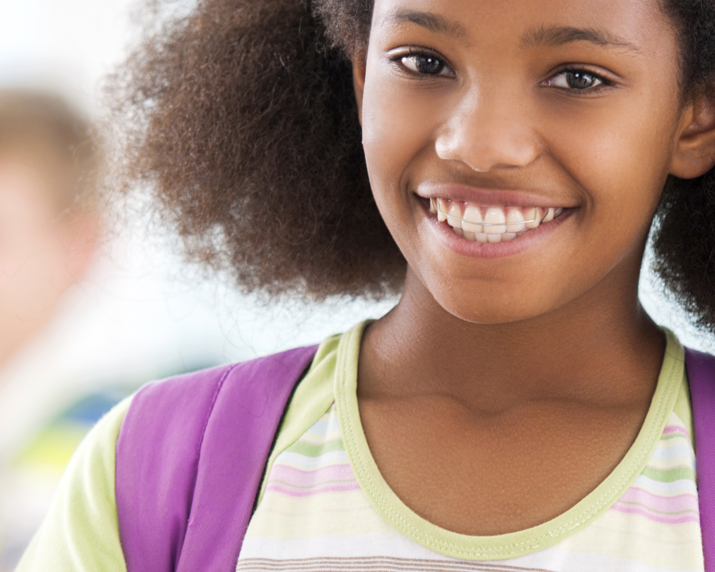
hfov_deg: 4.8
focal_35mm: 404
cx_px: 479
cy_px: 457
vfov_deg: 3.8
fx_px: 8548
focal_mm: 135
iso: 100
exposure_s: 1/160
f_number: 2.8
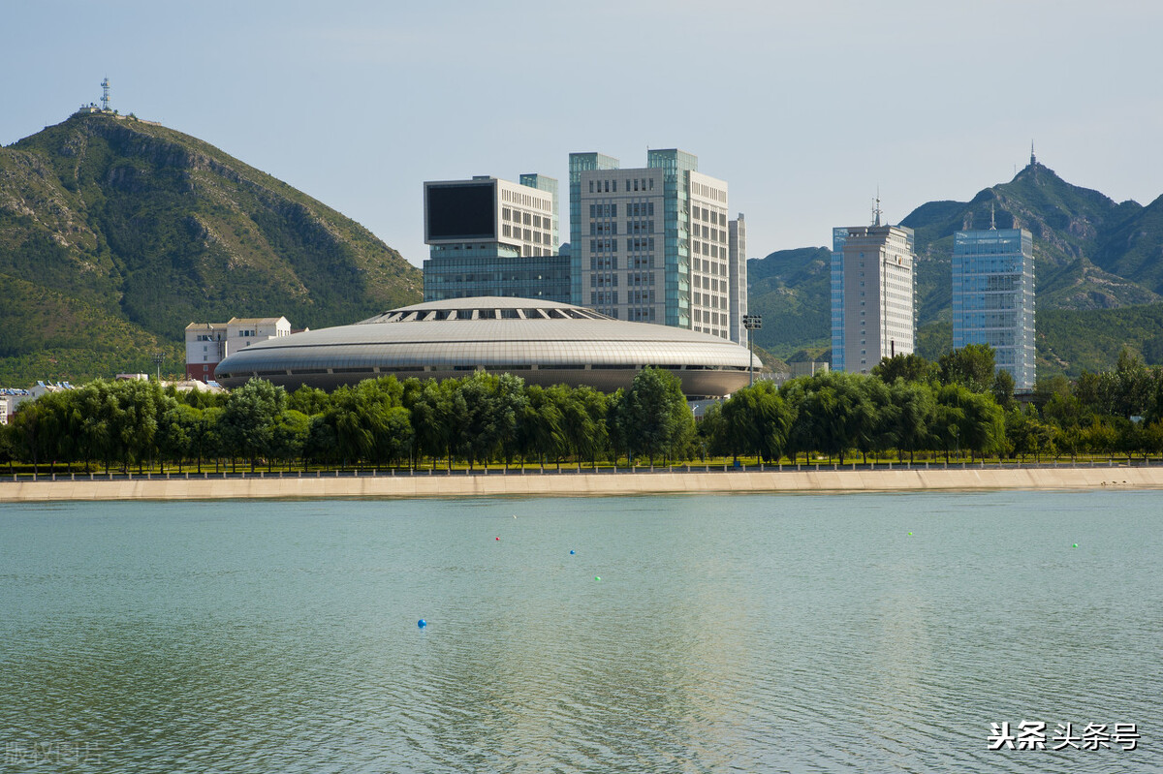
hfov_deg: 23.9
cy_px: 387
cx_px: 582
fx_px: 2745
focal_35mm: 85
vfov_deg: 16.1
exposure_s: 1/250
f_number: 11
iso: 200
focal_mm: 85
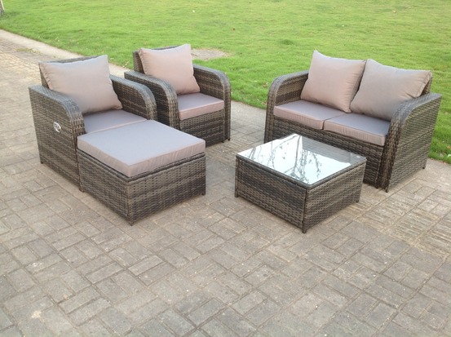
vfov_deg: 40.6
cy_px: 168
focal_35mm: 35
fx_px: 455
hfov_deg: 52.7
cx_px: 226
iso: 50
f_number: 2.4
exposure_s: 1/30
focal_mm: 4.28
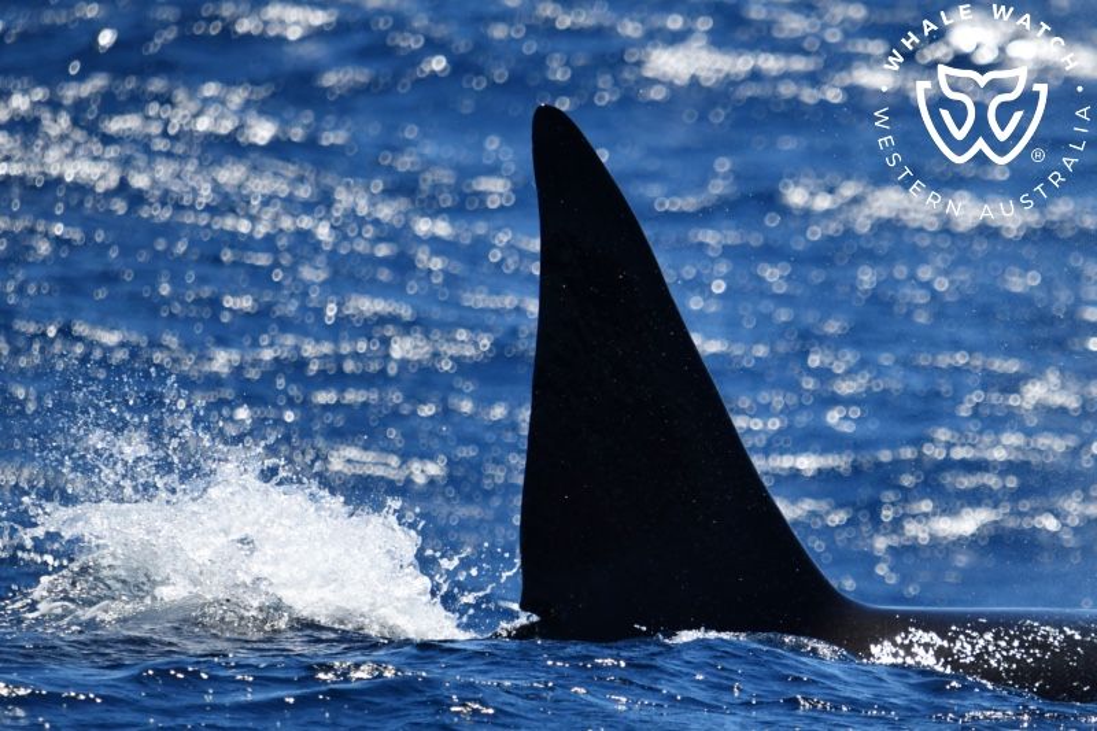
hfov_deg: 3.4
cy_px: 366
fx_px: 18278
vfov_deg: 2.3
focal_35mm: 600
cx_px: 548
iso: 1000
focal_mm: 600
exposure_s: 1/8000
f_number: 6.3
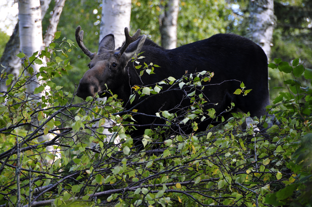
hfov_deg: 6.9
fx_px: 2597
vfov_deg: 4.6
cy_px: 104
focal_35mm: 300
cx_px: 156
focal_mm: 200
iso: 250
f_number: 5.6
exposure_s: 1/80
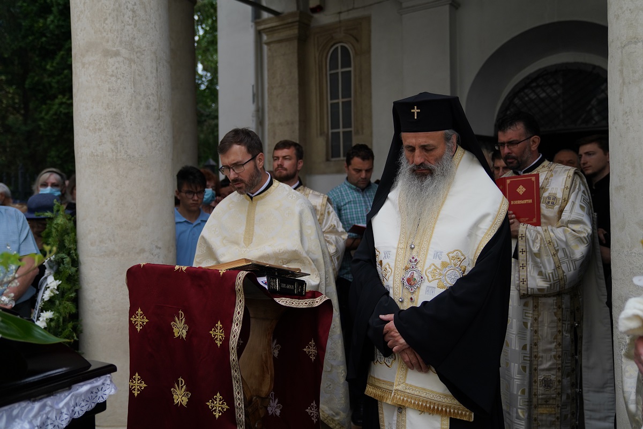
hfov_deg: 58.7
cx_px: 322
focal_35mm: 32
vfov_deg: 41.1
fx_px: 572
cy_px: 214
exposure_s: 1/3200
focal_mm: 32
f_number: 2.8
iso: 320
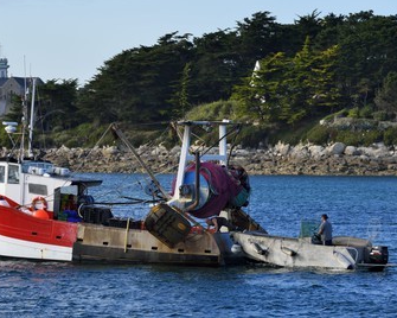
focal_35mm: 200
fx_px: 2350
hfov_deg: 9.7
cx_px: 162
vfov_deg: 7.7
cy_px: 153
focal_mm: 170
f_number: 10
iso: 200
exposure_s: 1/250
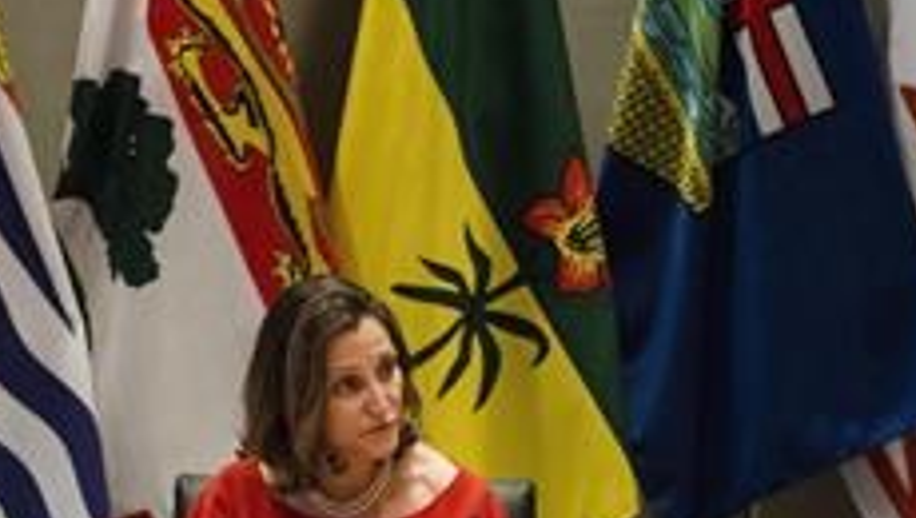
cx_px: 346
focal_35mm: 207
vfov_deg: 5.9
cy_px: 514
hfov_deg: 10.4
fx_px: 5034
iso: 2000
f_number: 2.8
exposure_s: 1/250
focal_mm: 70
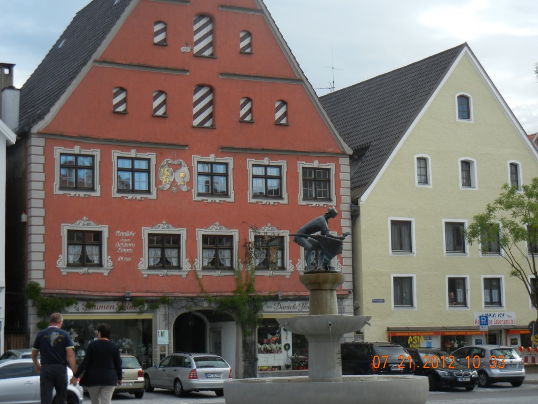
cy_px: 202
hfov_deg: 28.6
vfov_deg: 21.6
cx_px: 269
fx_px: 1057
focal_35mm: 68
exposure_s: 1/574
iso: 160
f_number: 4.1
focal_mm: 12.2
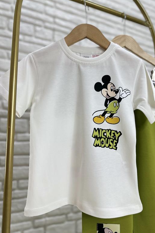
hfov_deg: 49.5
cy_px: 114
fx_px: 168
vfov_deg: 69.4
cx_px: 85
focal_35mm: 26
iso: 64
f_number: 1.78
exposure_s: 1/100
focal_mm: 6.86
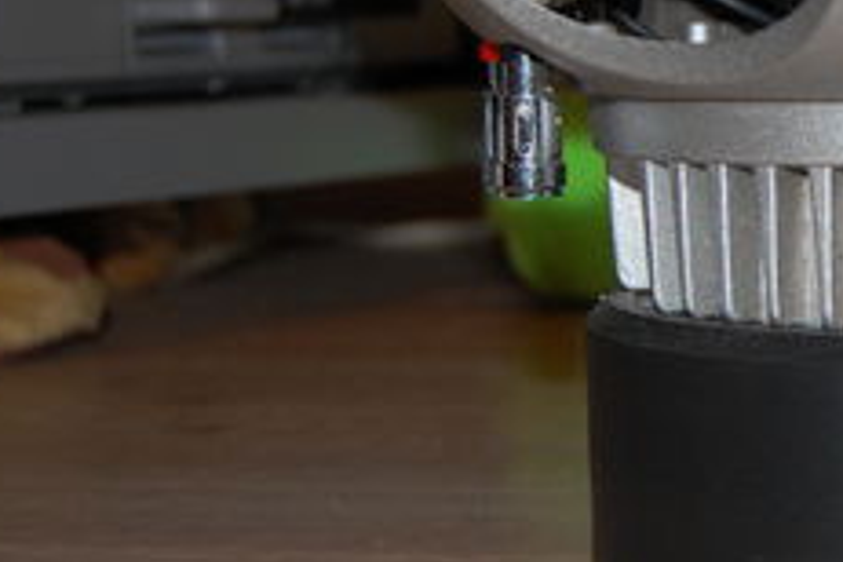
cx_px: 996
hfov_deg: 18.0
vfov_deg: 12.7
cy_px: 161
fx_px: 2529
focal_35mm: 108
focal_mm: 26
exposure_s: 1/60
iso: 400
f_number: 4.2
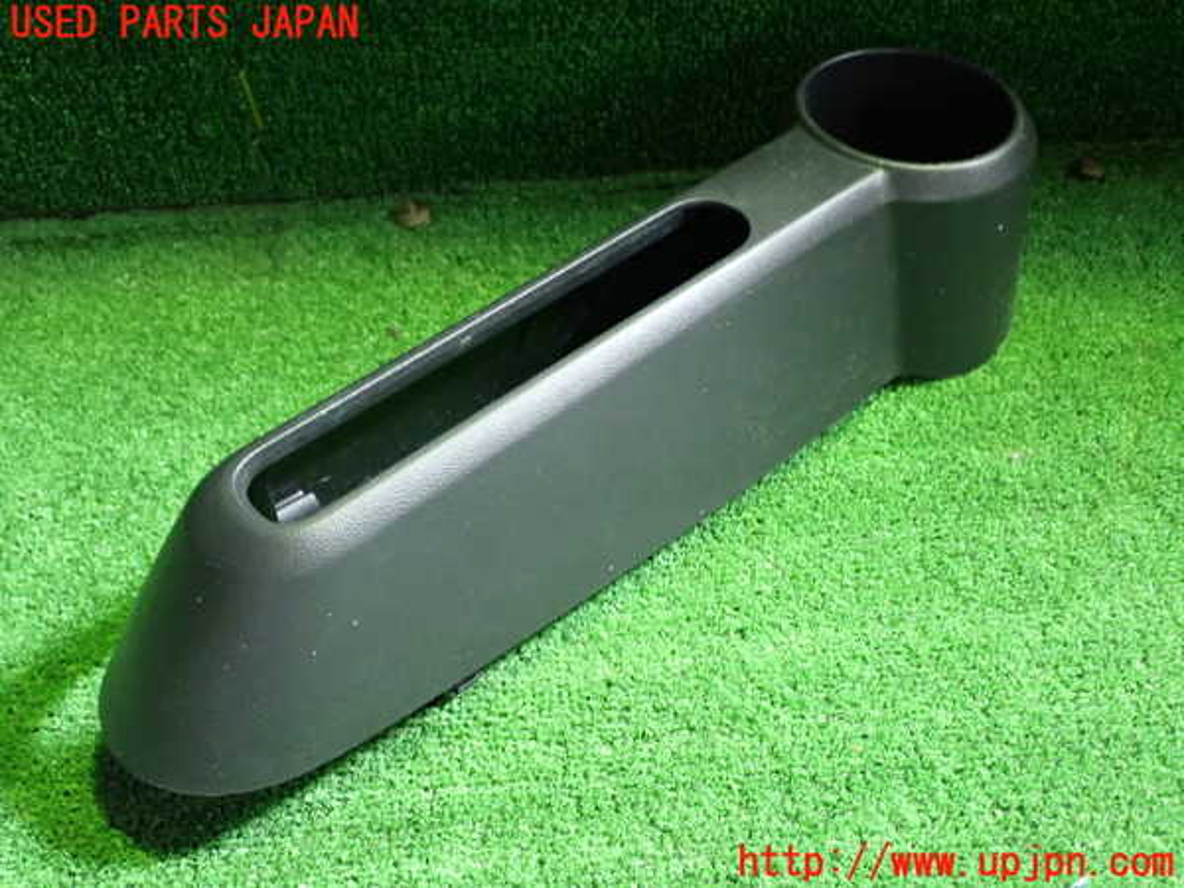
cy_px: 444
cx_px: 592
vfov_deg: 39.7
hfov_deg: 51.4
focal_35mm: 36
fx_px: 1231
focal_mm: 6.37
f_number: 2.5
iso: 800
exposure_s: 1/25
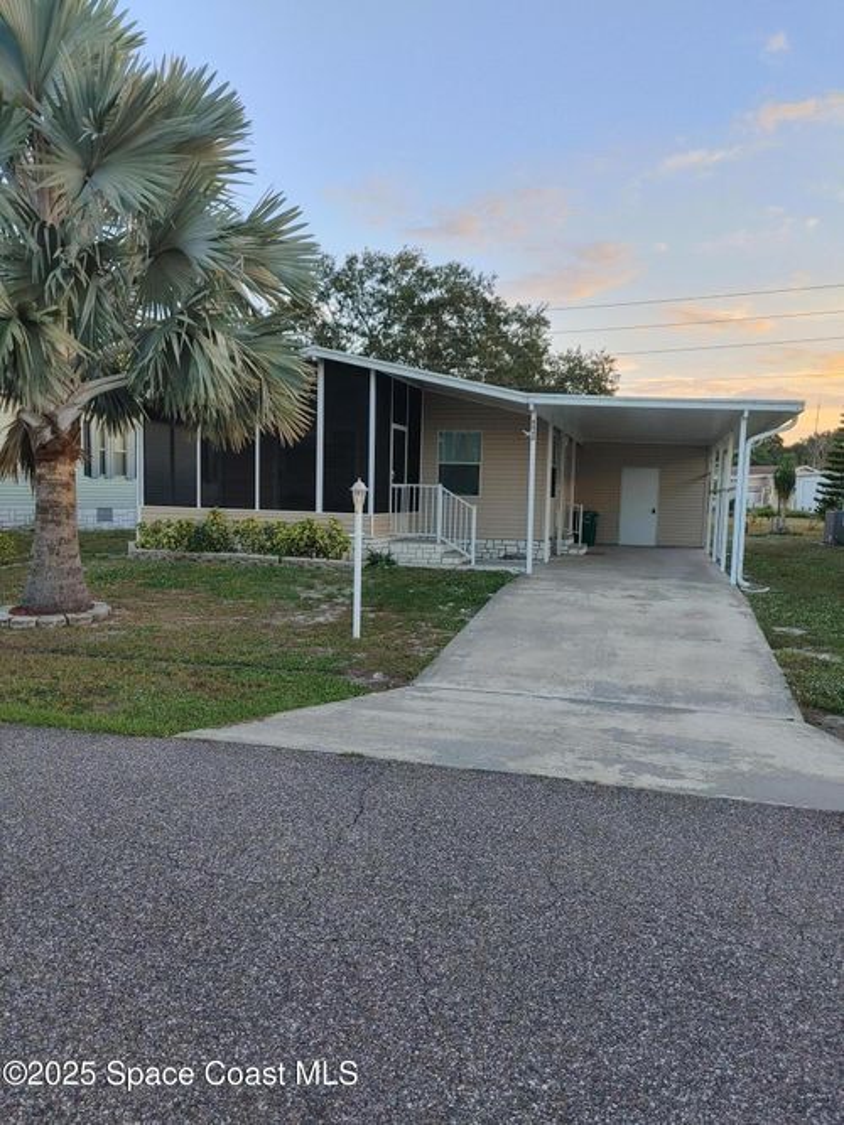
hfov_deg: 53.0
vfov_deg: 67.3
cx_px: 422
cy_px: 562
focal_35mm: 26
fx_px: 846
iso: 50
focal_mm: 4.81
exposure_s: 1/120
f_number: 1.8
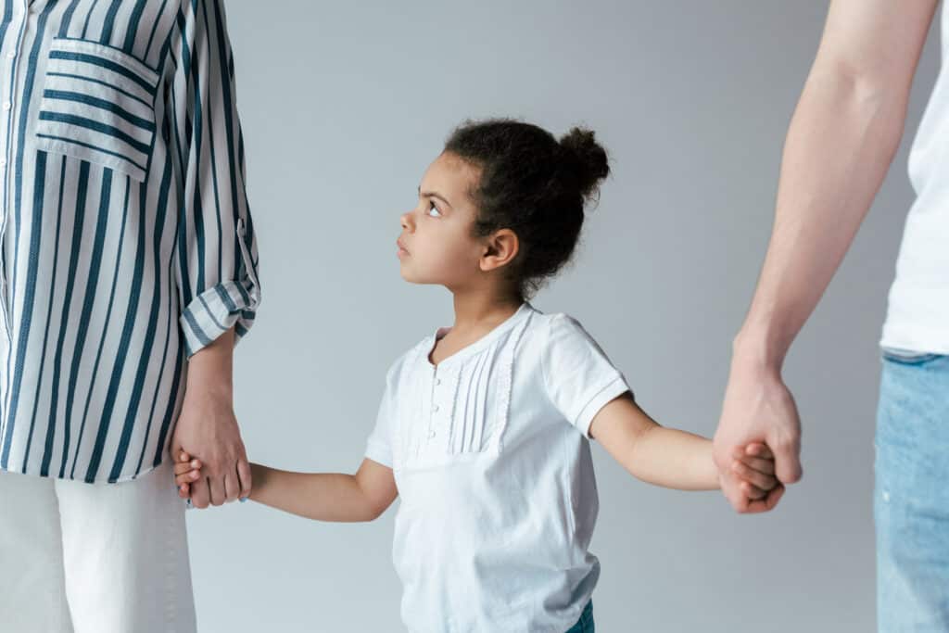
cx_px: 474
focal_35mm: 50
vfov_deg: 27.0
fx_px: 1318
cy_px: 316
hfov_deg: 39.6
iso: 500
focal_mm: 50
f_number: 4
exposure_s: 1/160
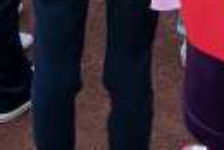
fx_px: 1046
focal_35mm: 168
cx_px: 245
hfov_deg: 12.0
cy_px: -321
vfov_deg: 7.2
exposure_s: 1/100
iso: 80
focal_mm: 6.3
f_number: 3.1
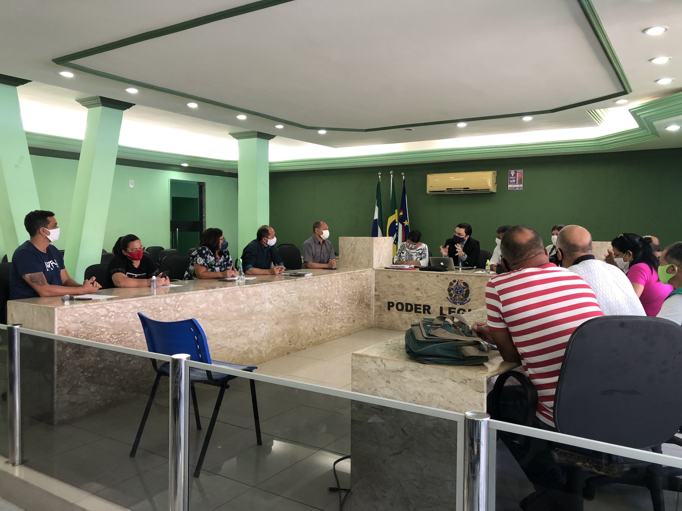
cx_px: 341
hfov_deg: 63.4
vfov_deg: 49.7
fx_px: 552
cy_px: 256
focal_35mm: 28
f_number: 1.8
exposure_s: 1/17
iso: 40
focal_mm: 3.99
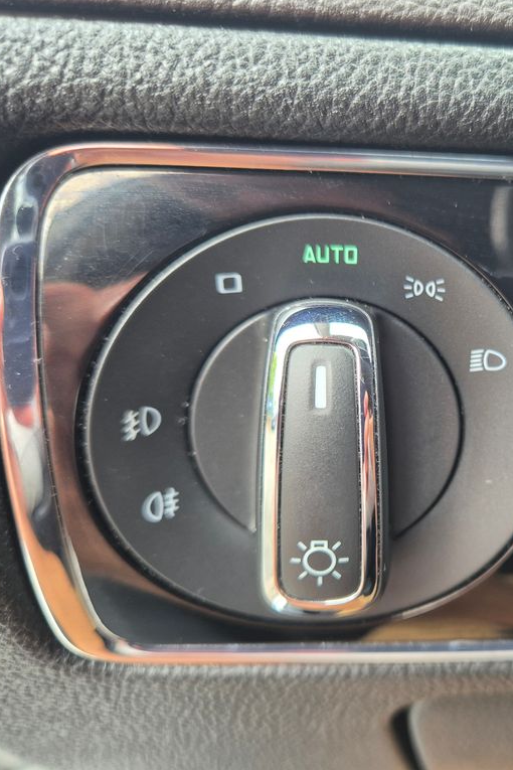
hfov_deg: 39.5
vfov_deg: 58.7
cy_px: 384
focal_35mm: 32
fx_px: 684
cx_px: 409
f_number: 1.8
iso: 160
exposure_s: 1/100
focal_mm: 5.4
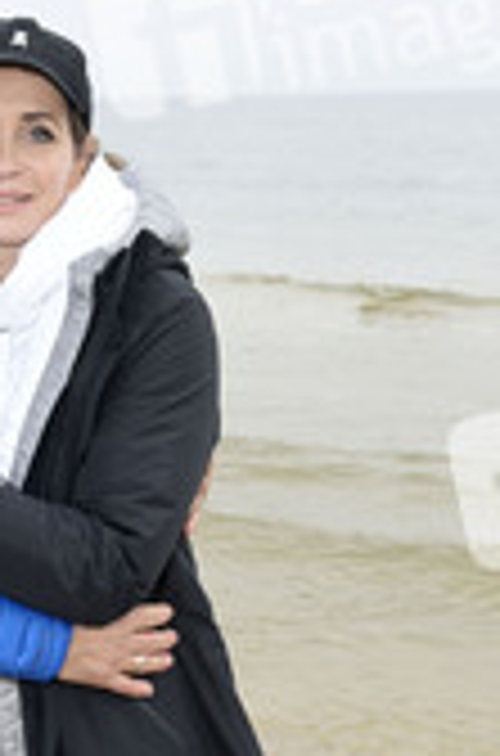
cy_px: 688
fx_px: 1551
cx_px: -90
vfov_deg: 26.4
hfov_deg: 17.5
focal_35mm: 74
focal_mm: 31
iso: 640
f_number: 8
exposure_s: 1/160
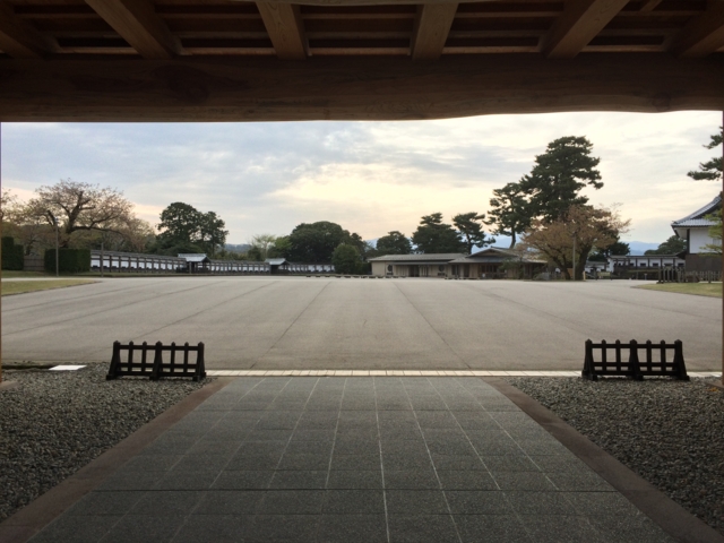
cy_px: 272
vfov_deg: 48.2
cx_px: 362
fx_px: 607
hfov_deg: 61.7
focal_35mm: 29
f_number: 2.2
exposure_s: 1/746
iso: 32
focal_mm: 4.15
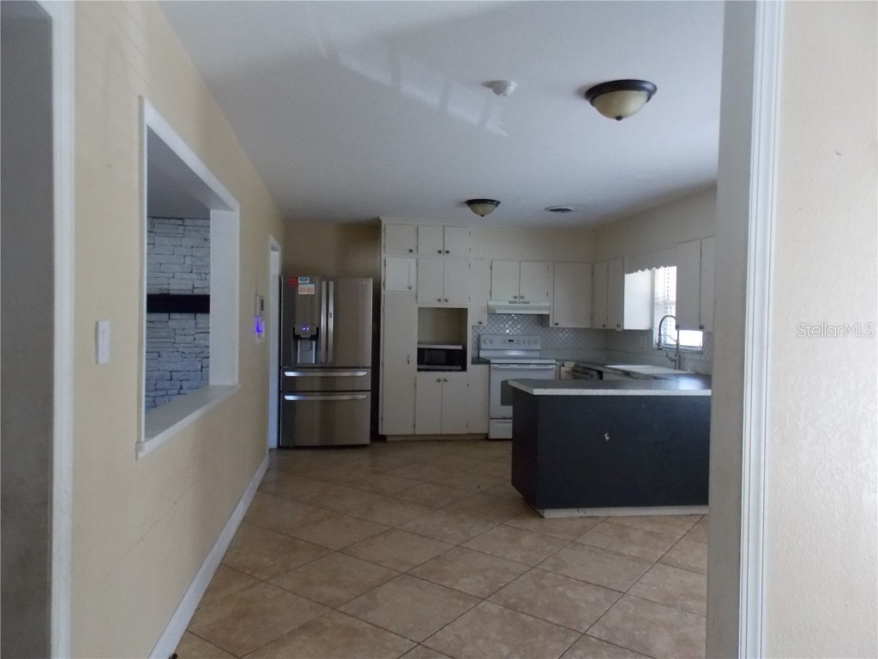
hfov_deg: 71.6
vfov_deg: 56.8
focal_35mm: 24
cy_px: 330
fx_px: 609
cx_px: 439
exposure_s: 1/30
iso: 320
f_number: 3.1
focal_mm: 4.3
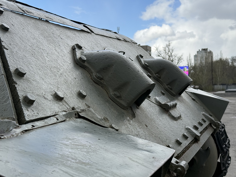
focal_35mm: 48
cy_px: 88
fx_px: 327
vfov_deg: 30.3
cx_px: 118
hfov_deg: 39.7
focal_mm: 6.76
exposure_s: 1/2577
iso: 64
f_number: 1.78
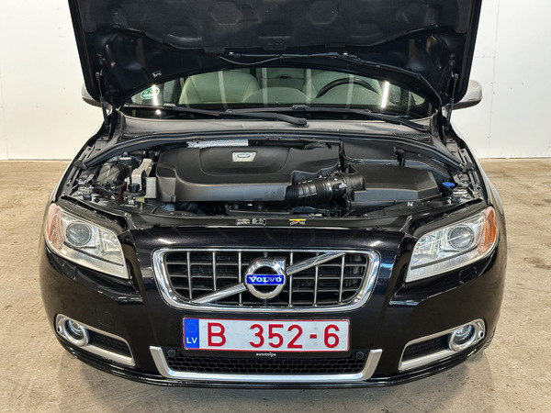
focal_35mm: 48
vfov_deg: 30.3
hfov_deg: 39.7
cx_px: 276
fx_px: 764
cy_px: 206
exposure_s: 1/35
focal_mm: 6.86
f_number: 1.8
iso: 250
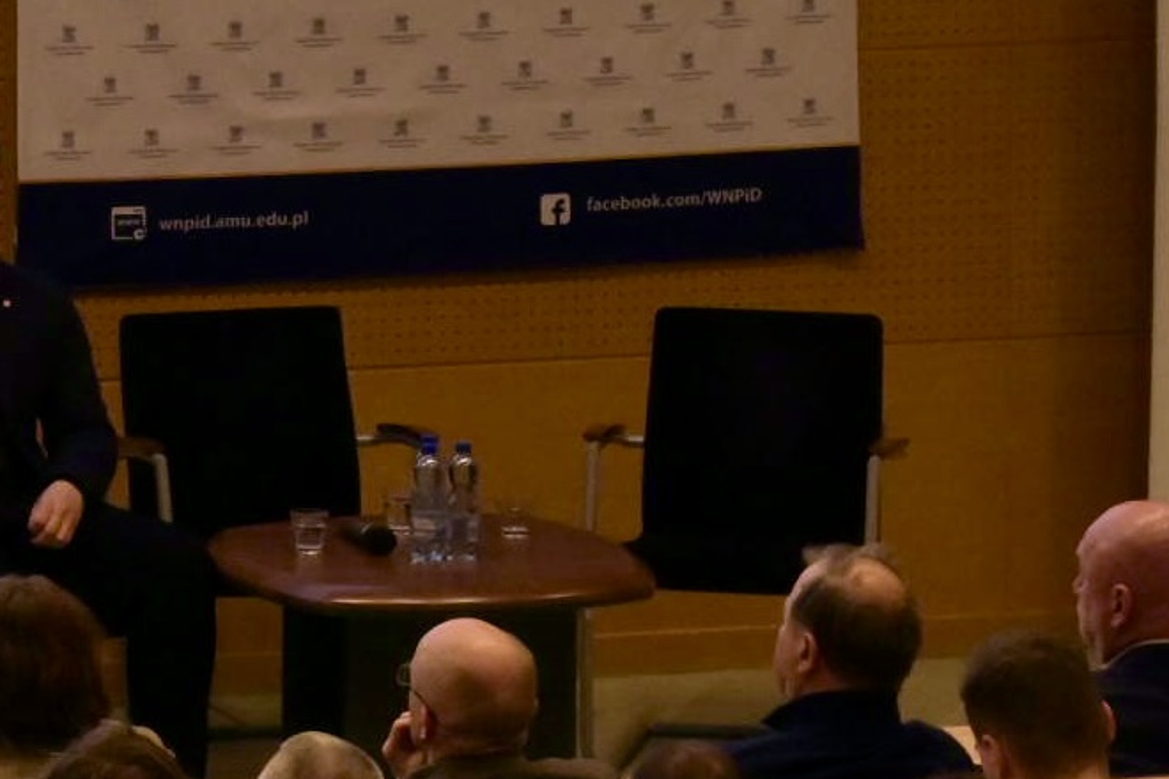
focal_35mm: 266
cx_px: -594
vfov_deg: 5.1
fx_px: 8636
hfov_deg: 7.6
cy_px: -485
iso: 1600
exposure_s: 1/60
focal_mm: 45
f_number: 6
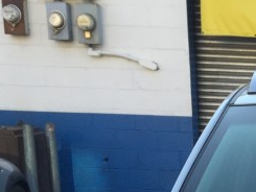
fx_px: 895
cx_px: 379
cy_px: 380
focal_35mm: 121
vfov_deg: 11.2
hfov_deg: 15.1
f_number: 2.2
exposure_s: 1/476
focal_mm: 4.15
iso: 32
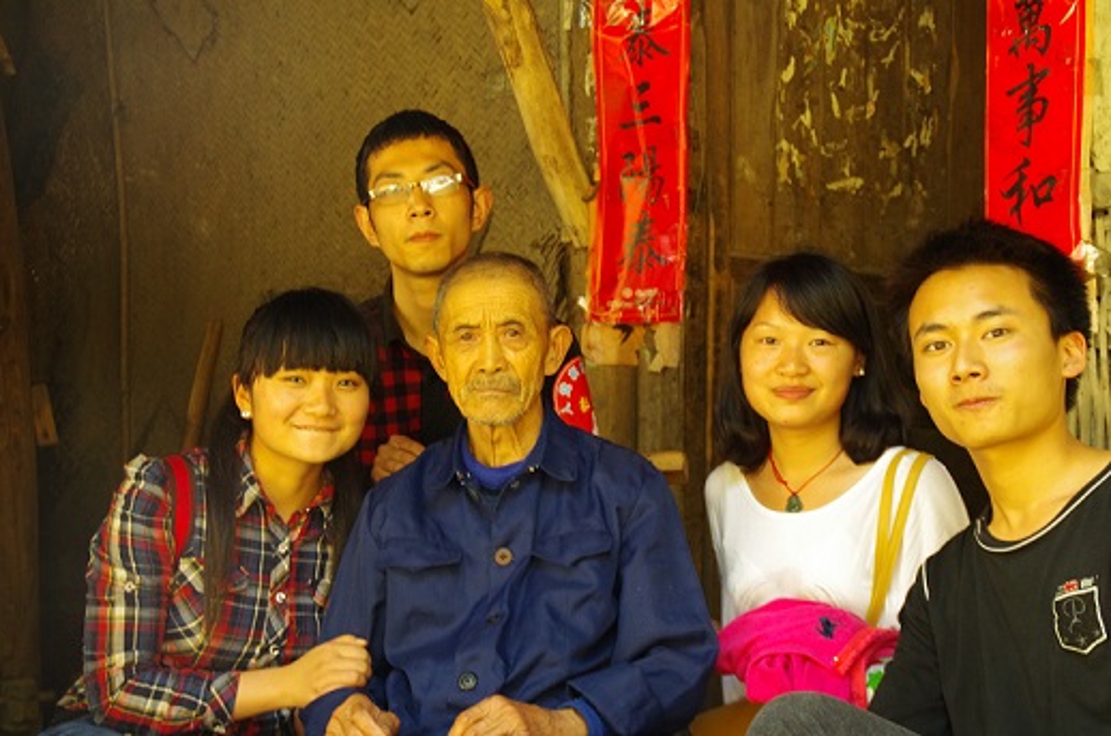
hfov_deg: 28.1
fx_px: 2217
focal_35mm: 72
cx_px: 556
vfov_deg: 18.8
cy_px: 368
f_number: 5.6
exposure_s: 1/125
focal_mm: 48
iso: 1600
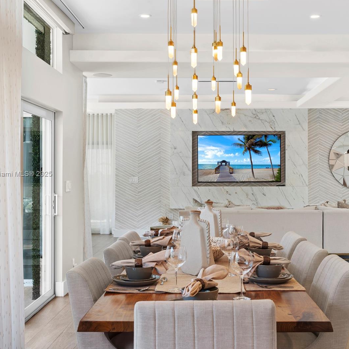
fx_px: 559
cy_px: 174
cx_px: 211
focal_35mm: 49
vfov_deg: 34.7
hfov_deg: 34.6
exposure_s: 1/25
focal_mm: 38
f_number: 8
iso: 100
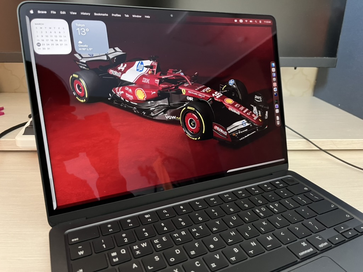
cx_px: 182
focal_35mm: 26
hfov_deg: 67.3
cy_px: 136
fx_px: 273
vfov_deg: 53.1
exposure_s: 1/30
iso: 800
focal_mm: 5.1
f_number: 1.6
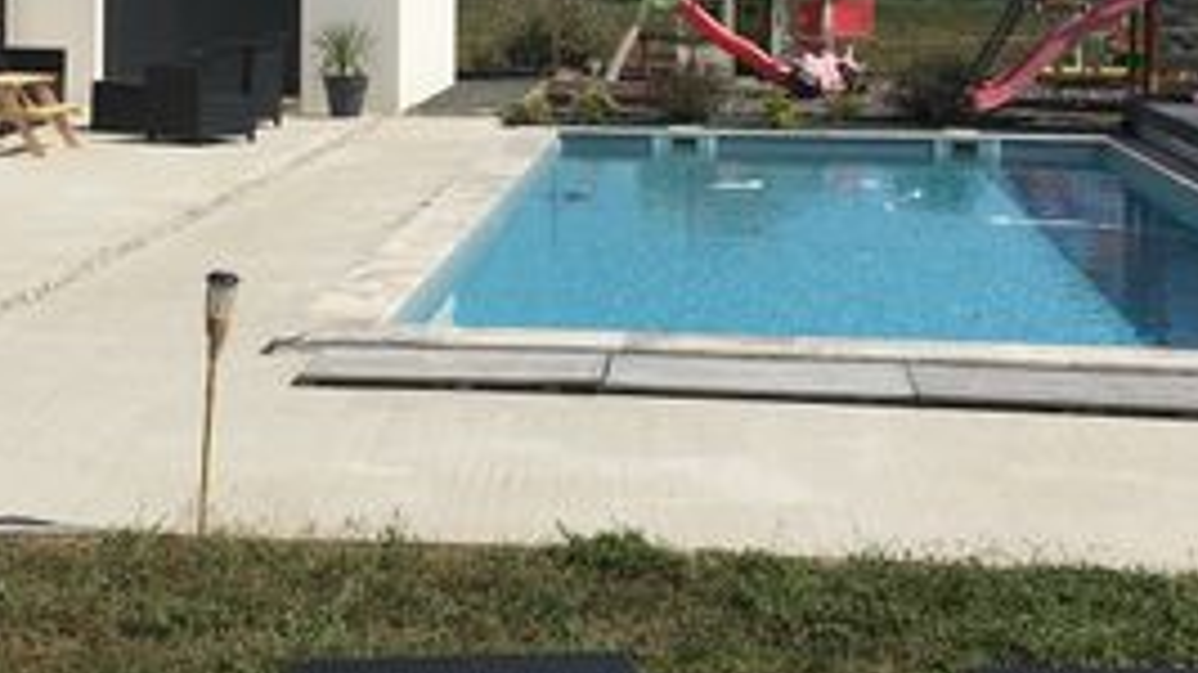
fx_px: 2255
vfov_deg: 16.6
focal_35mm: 71
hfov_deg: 29.6
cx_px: 435
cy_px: 0
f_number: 2.2
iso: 25
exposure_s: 1/3663
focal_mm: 4.15
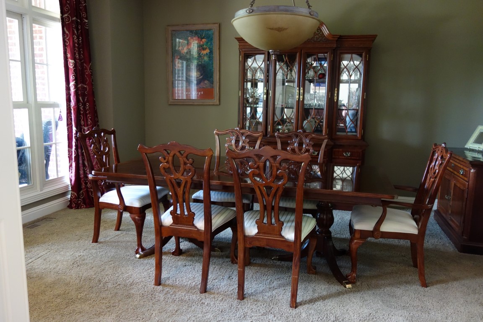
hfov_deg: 65.5
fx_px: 376
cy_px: 161
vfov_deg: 46.4
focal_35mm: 28
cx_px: 242
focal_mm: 10.4
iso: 800
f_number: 1.8
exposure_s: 1/50
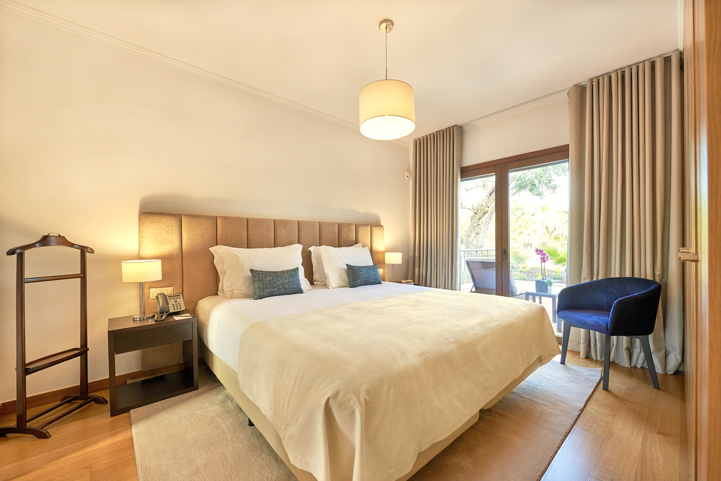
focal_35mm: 14
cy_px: 240
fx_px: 280
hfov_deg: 104.2
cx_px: 360
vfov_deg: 81.3
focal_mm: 14
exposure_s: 1/4
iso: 160
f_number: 11
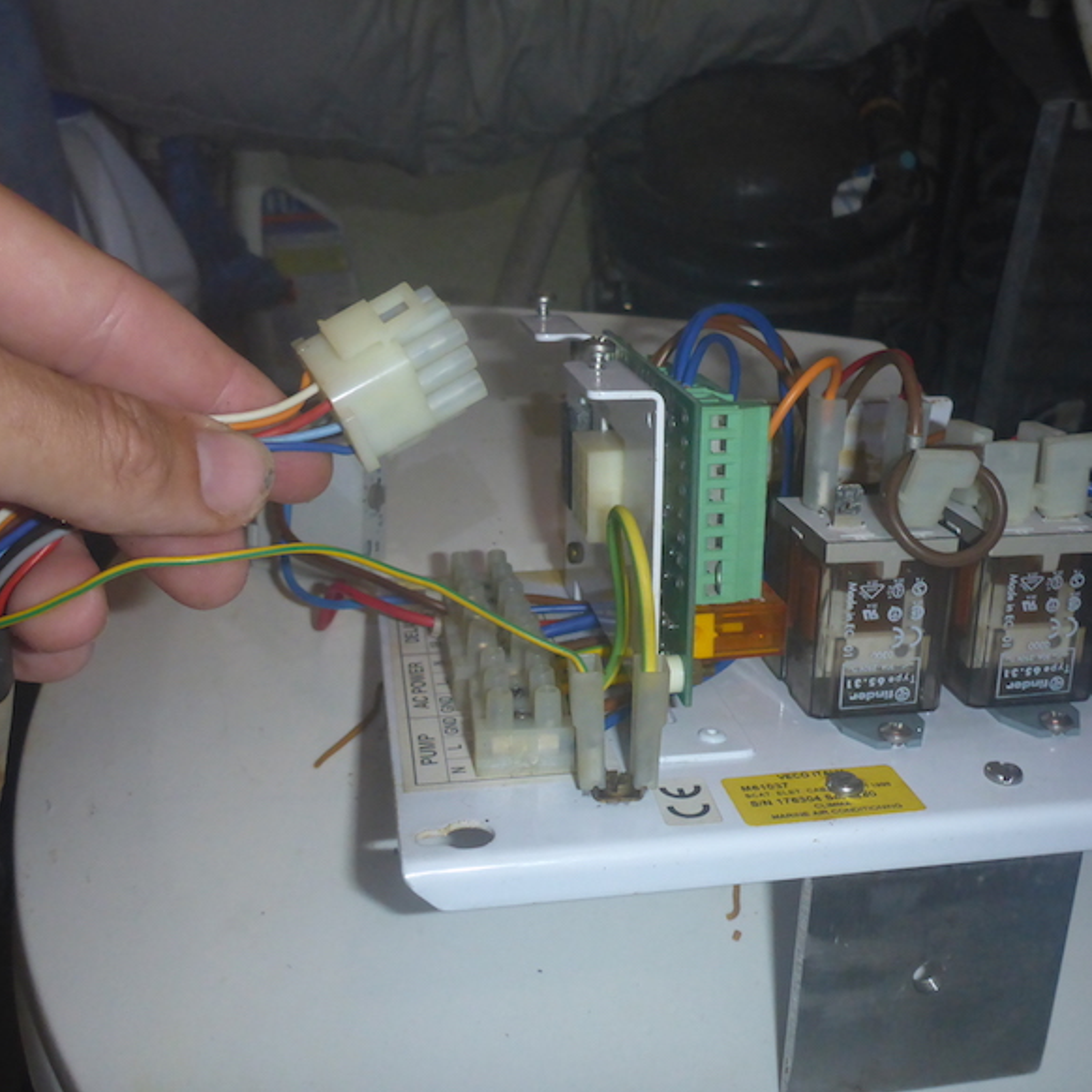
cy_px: 533
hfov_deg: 48.4
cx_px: 584
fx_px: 1213
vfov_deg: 48.4
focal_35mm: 34
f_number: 3.3
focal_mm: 4.9
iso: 400
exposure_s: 1/125
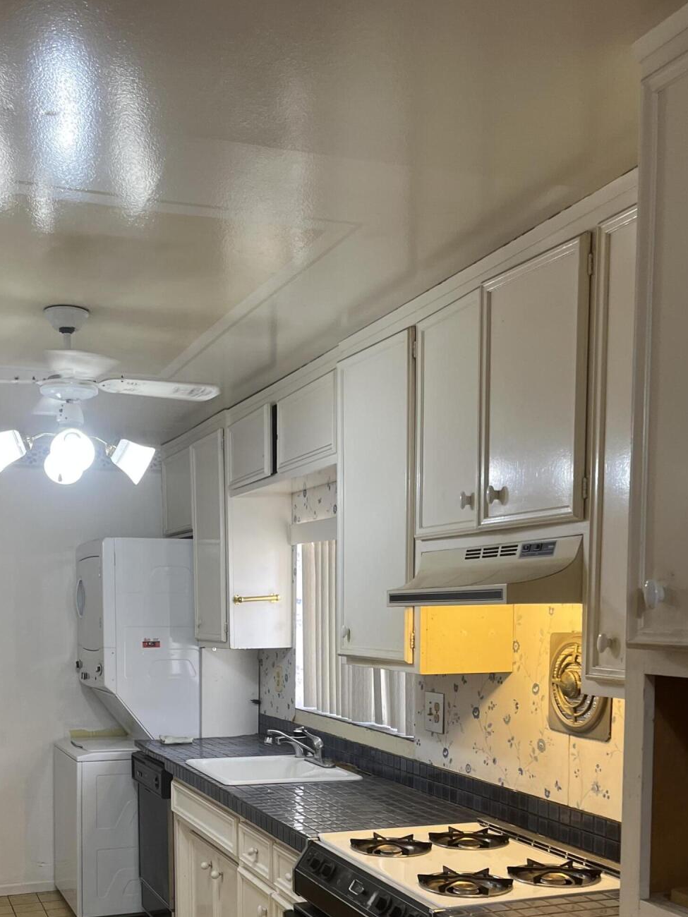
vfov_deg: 45.3
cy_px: 681
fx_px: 1060
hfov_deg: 35.7
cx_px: 255
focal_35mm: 40
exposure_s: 1/120
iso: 100
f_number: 1.6
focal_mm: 5.1
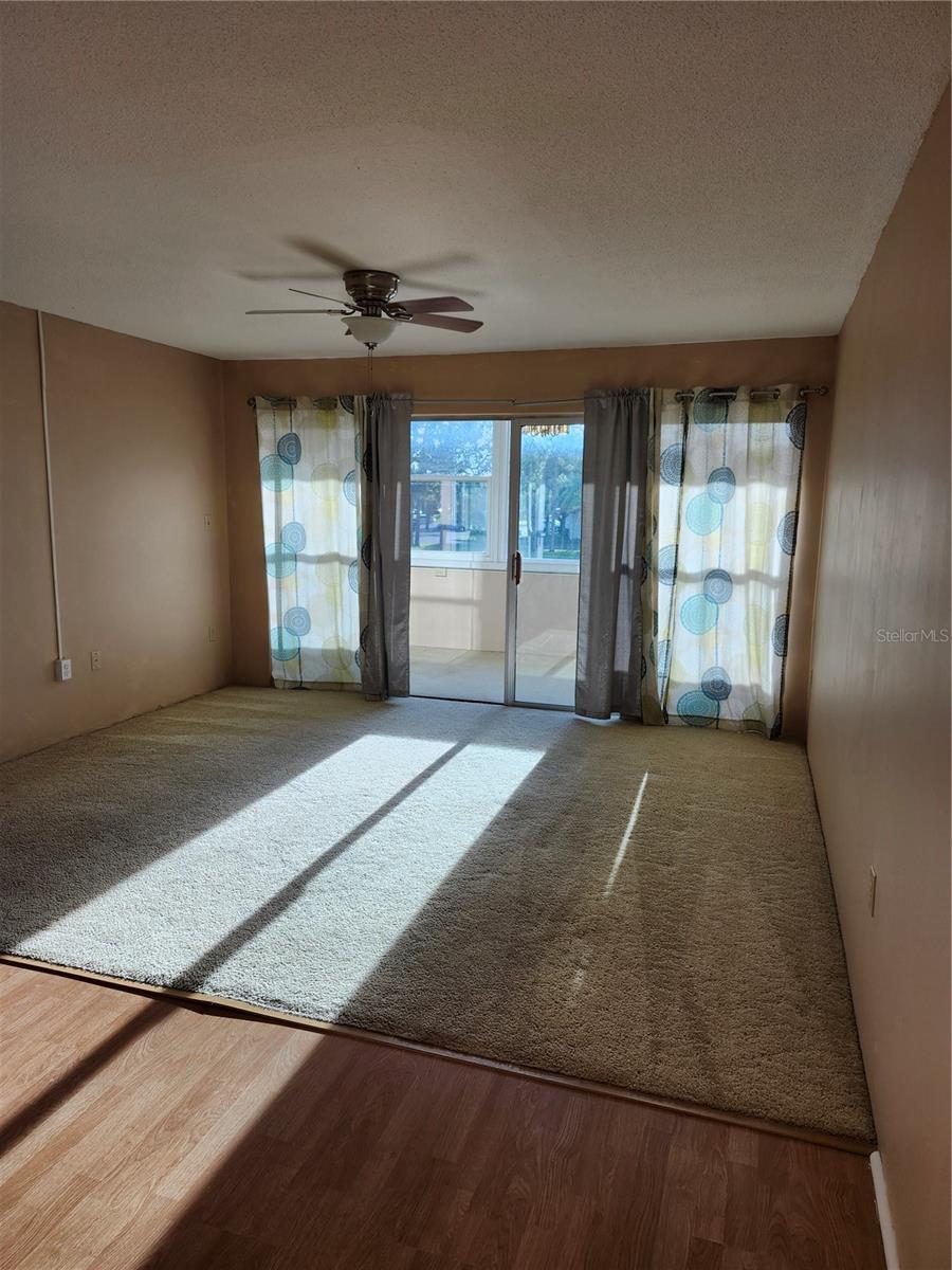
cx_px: 476
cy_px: 635
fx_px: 843
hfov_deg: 58.9
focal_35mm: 23
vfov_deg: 73.9
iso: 25
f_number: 1.8
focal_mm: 5.54
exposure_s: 1/180
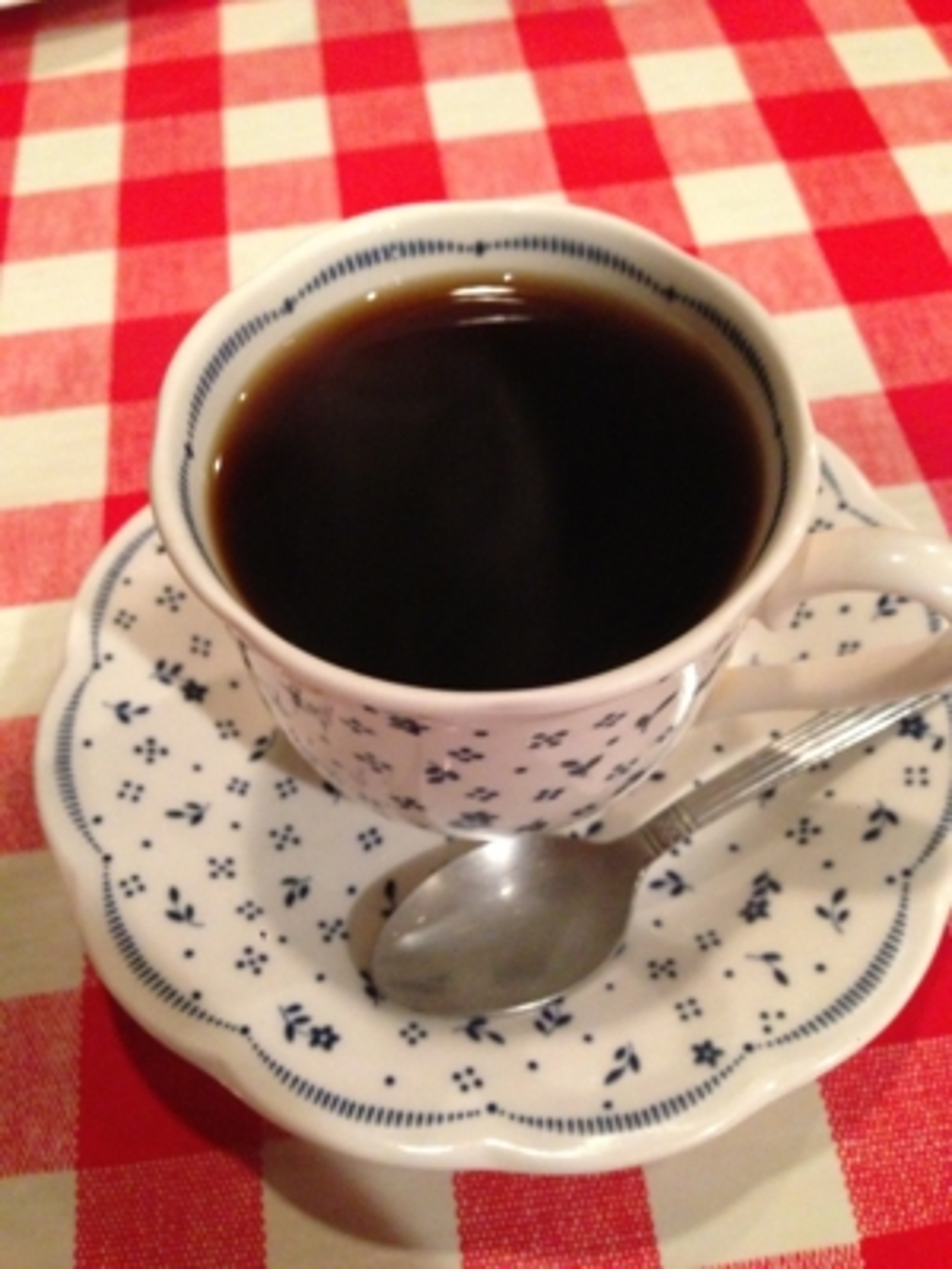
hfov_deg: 42.9
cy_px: 634
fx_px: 1210
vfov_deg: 55.4
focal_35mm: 33
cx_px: 476
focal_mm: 4.13
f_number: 2.4
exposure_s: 1/15
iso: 640
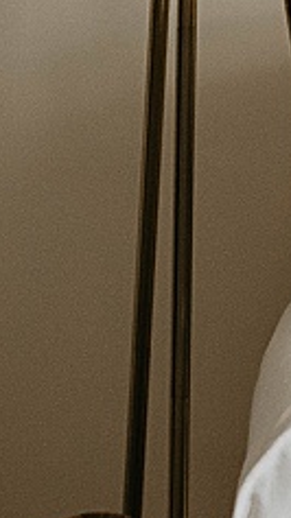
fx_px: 3408
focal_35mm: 248
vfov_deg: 8.6
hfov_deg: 4.1
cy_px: -113
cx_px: 1637
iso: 1250
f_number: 2.2
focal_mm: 35
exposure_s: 1/500
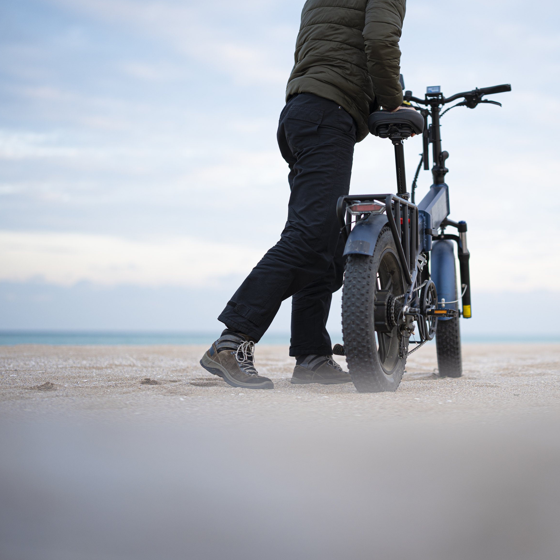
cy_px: 281
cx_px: 408
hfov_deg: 26.6
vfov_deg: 26.9
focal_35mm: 64
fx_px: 1171
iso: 100
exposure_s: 1/400
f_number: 1.2
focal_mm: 50
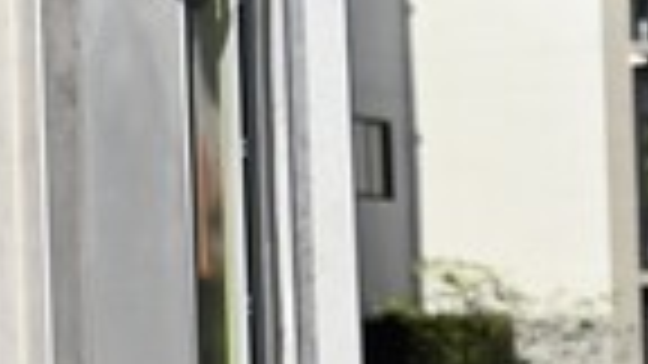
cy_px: 130
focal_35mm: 244
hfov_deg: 7.8
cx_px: -1197
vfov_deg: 5.0
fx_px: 4192
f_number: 6.7
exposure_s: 1/3000
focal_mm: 30.5
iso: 560
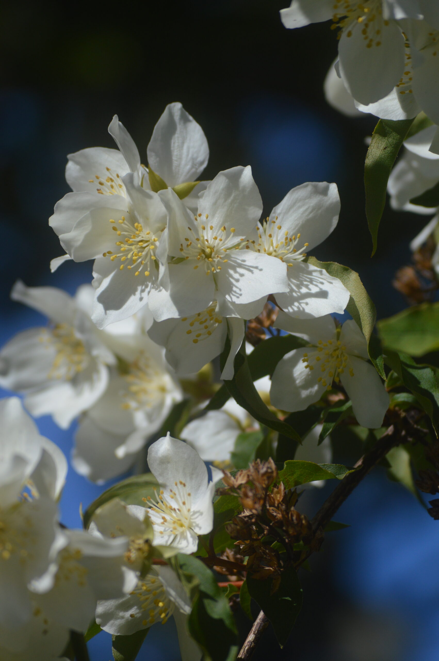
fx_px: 5497
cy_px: 330
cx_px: 220
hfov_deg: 4.6
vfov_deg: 6.9
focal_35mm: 300
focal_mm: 200
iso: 280
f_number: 5.6
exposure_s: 1/2000
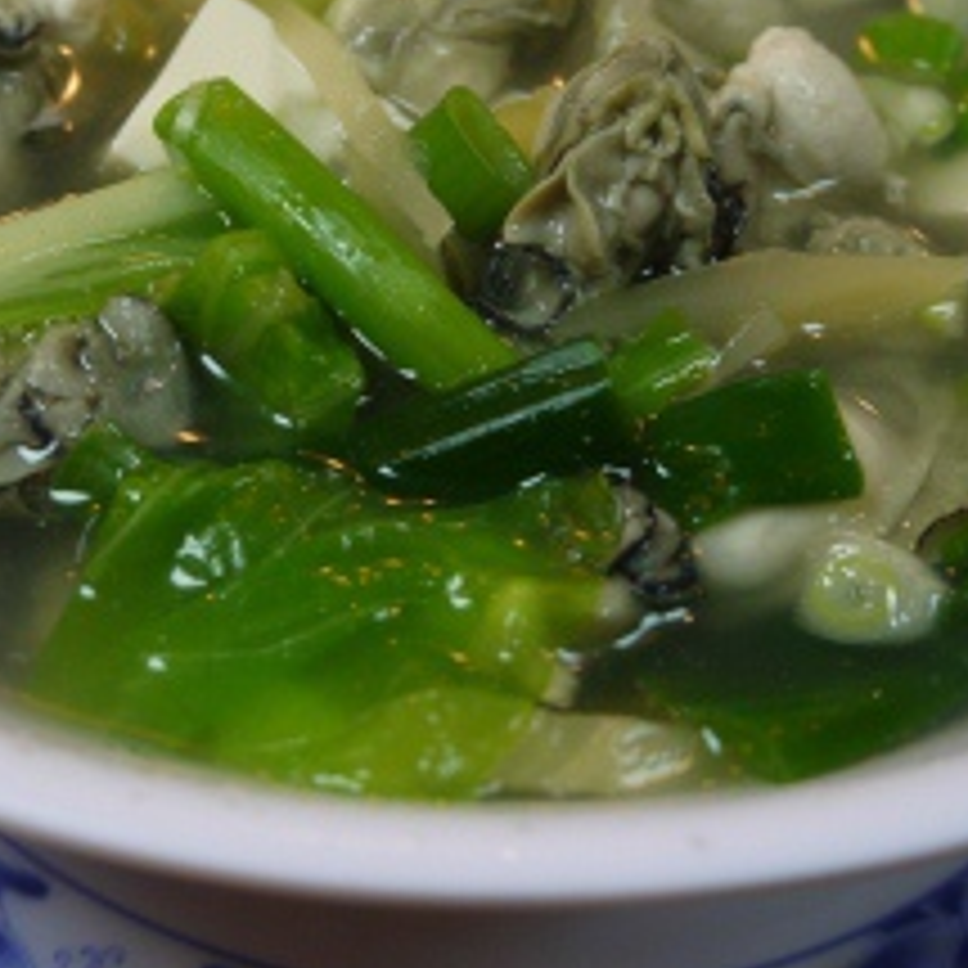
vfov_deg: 28.6
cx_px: 396
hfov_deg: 29.0
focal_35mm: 59
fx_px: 1867
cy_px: 225
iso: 500
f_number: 4
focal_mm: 16
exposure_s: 1/60
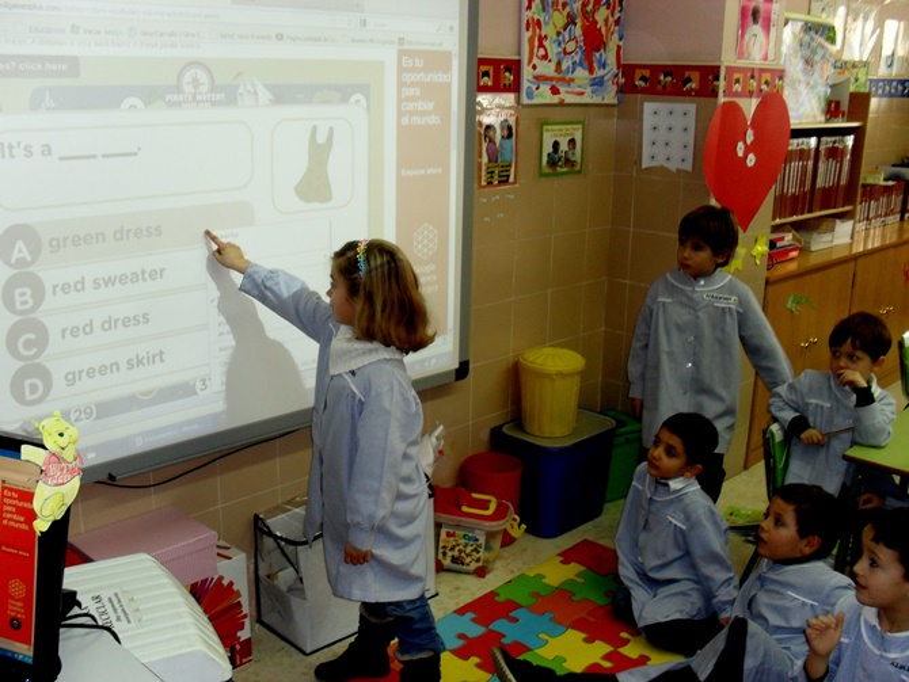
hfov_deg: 52.6
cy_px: 341
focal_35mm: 35
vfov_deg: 40.7
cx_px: 454
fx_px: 919
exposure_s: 1/45
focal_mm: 6.3
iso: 160
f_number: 3.2
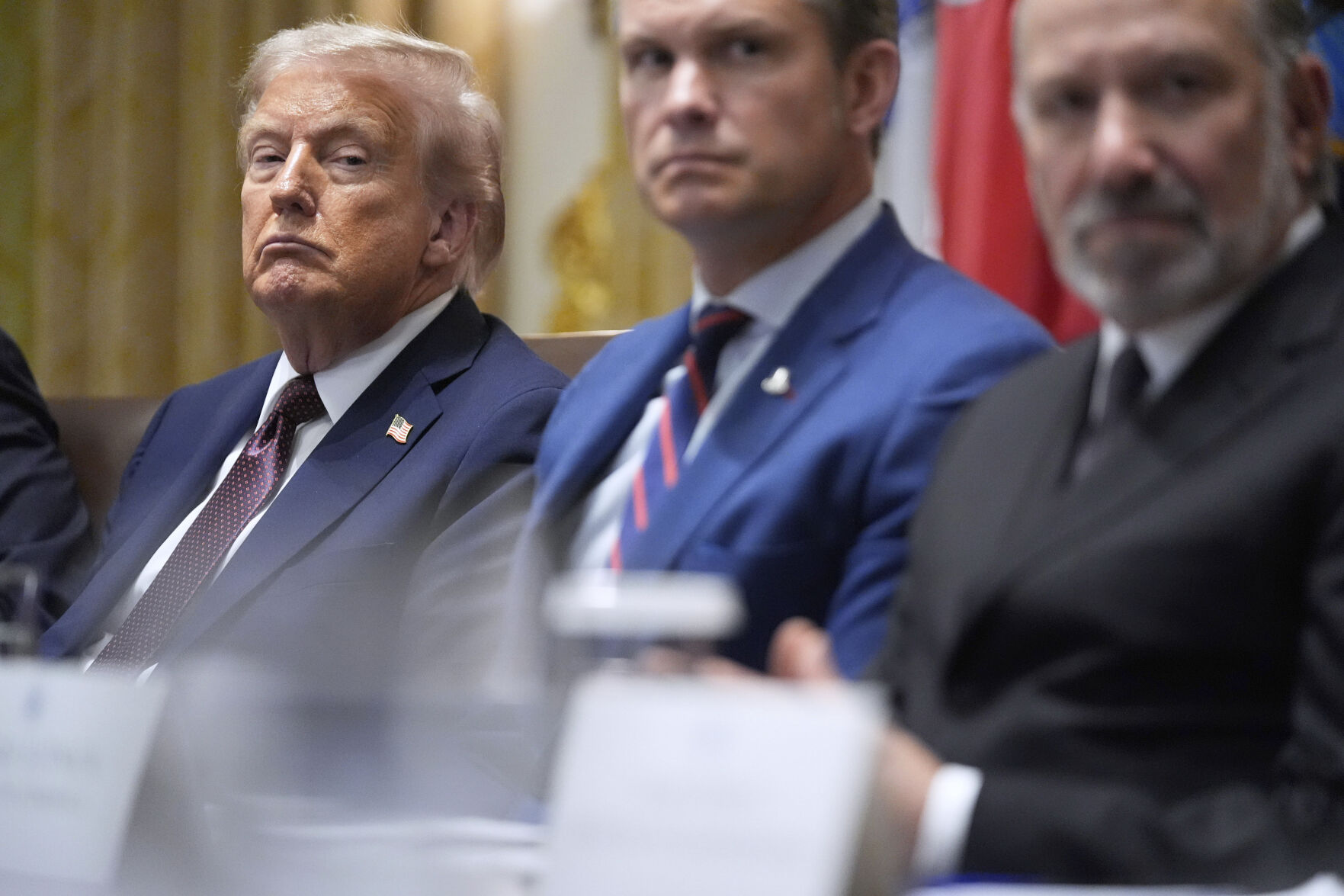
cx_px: 672
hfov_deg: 11.8
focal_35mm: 174
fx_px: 6495
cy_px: 448
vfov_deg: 7.9
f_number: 2.8
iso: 6400
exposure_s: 1/400
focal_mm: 174
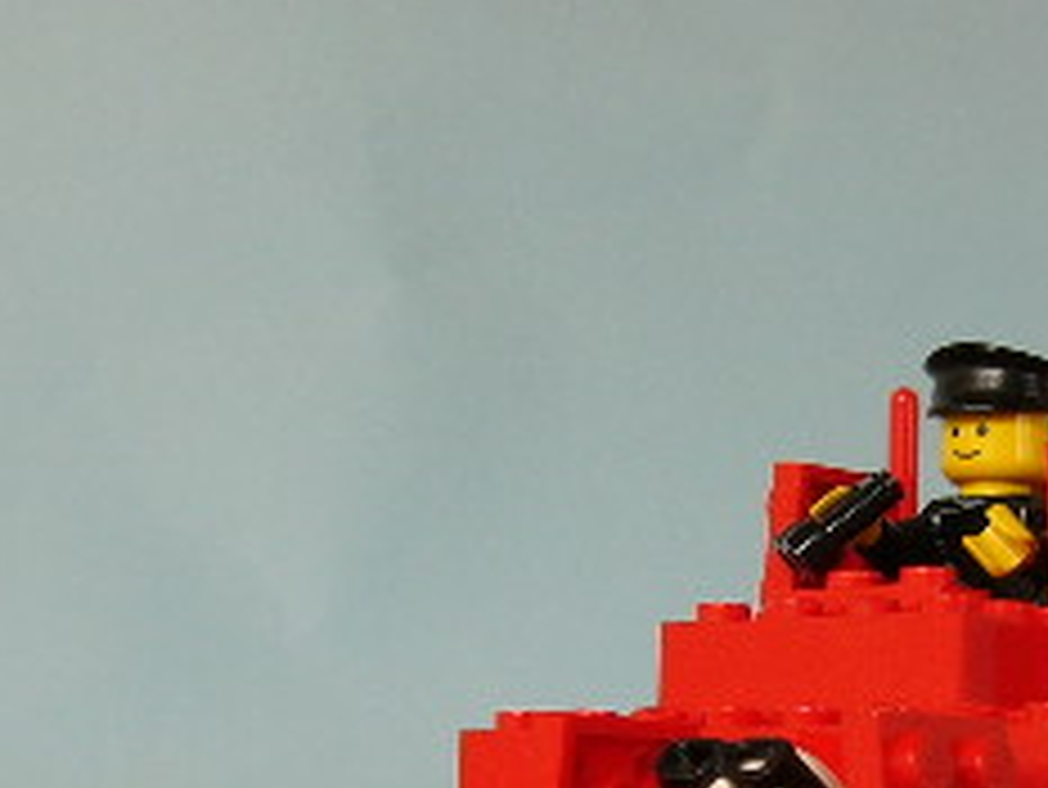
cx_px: 864
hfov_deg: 19.6
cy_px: 684
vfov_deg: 14.8
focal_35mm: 99
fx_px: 2999
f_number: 2.8
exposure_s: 1/80
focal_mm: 6
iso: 50
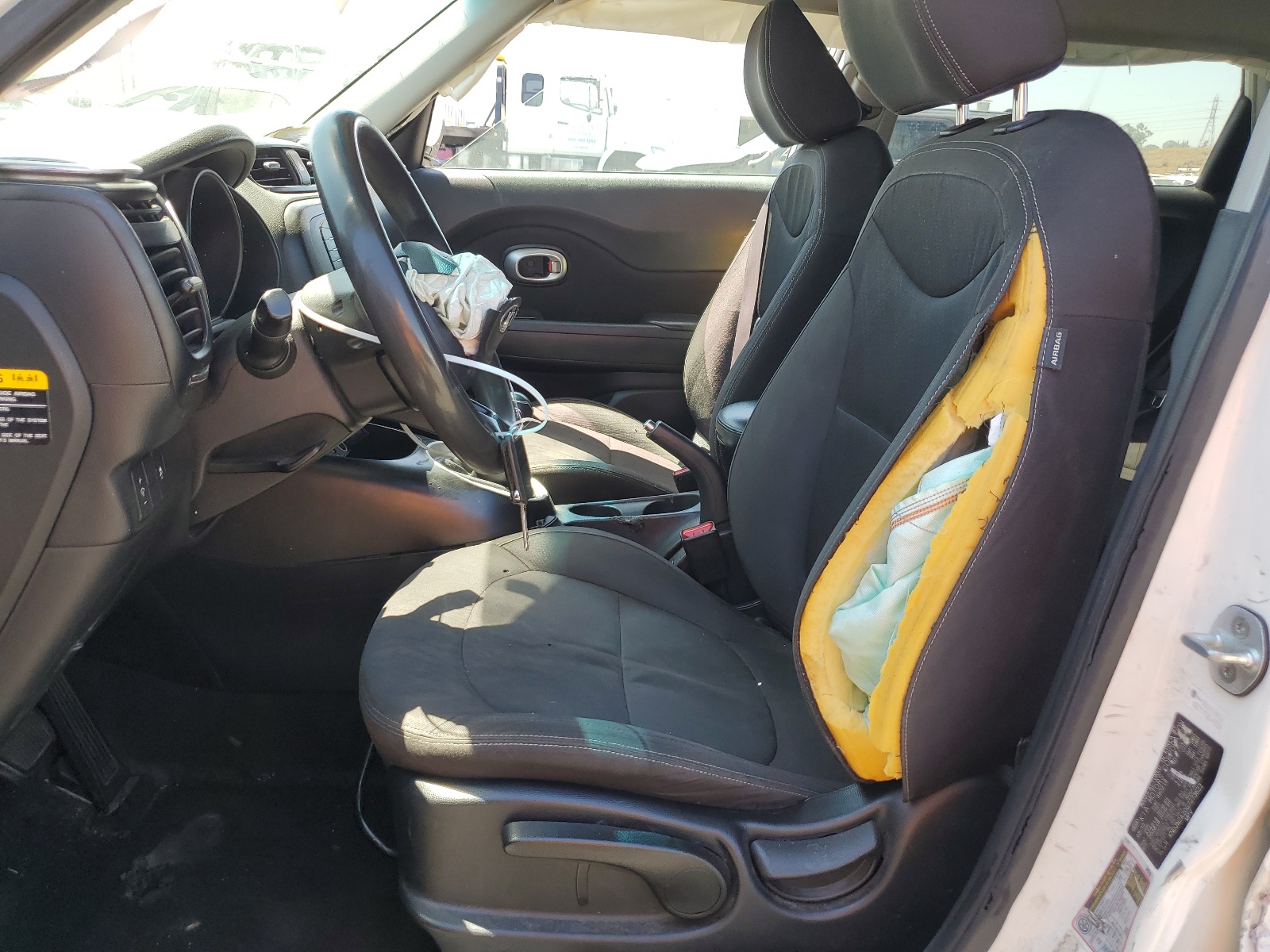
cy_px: 476
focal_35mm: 26
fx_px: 954
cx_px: 635
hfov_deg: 67.3
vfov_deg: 53.1
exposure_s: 1/286
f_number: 1.5
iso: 50
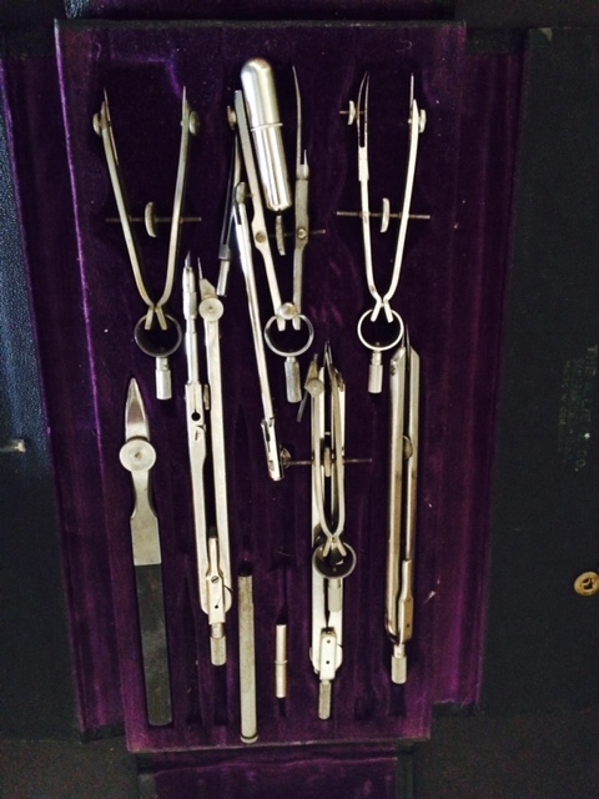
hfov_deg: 48.2
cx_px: 300
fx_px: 669
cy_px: 400
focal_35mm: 29
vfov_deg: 61.7
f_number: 2.2
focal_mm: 4.15
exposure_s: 1/15
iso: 500
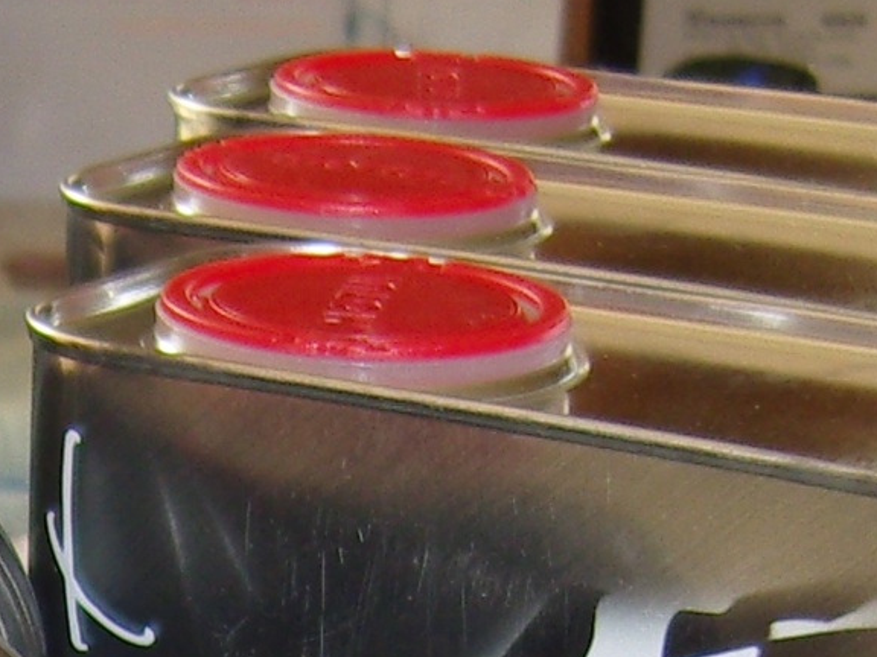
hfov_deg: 11.4
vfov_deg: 8.3
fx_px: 4307
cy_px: 1335
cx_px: -113
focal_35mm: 170
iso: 100
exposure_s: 1/40
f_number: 2.8
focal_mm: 7.3
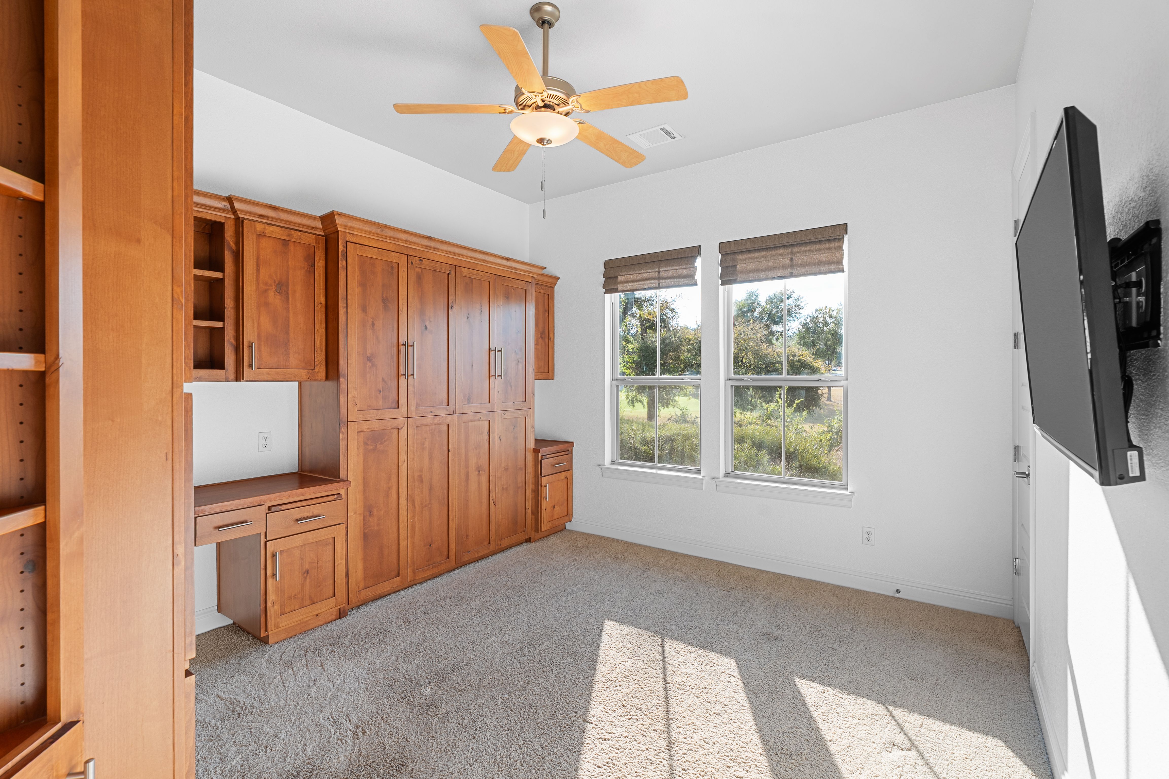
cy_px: 390
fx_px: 520
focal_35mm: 16
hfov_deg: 96.7
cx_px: 584
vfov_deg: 73.7
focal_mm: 16
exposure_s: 1/3
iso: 125
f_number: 8
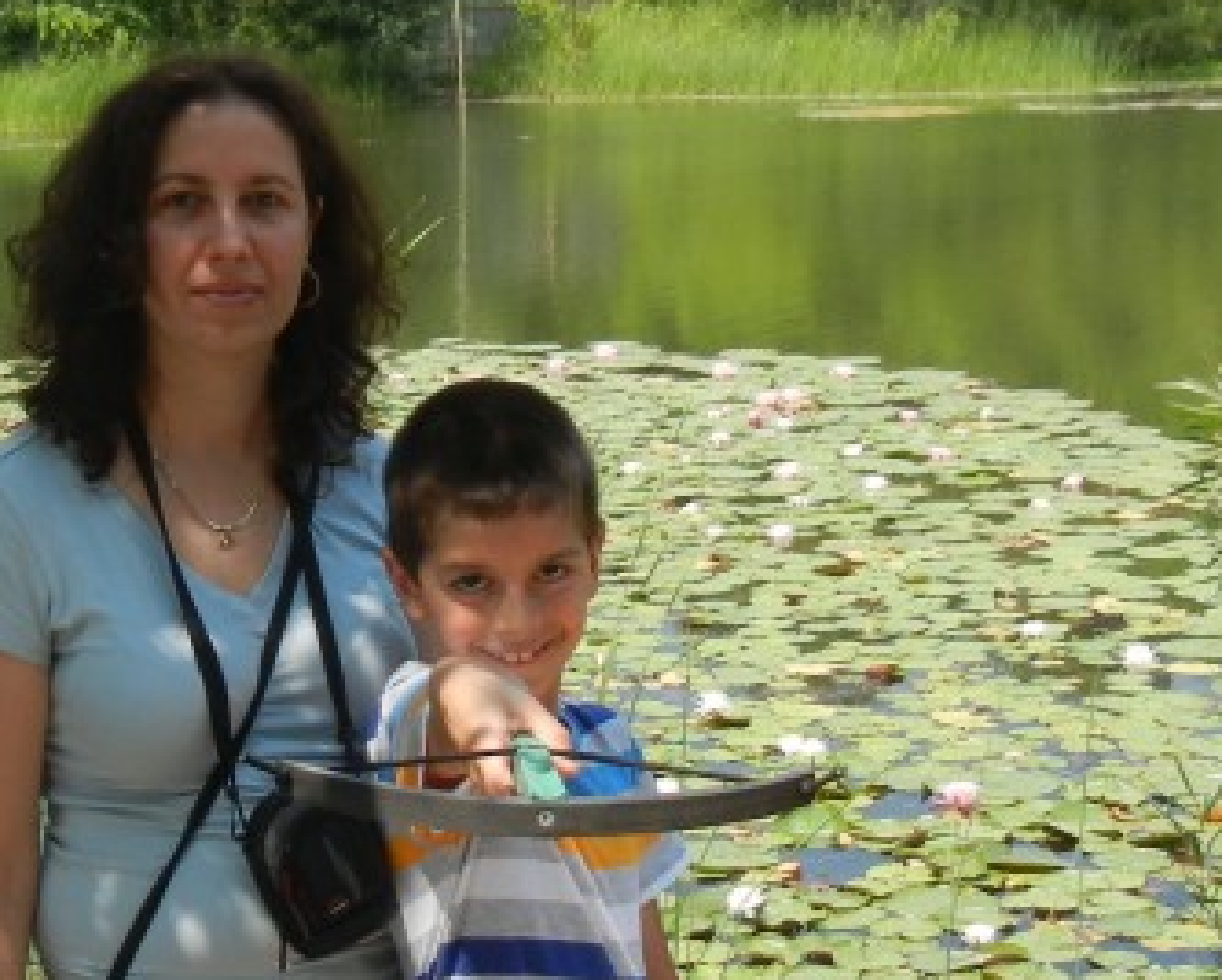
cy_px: 429
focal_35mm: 90
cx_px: 264
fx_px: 3258
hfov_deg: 21.0
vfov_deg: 17.1
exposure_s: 1/756
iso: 160
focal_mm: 5.4
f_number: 3.5
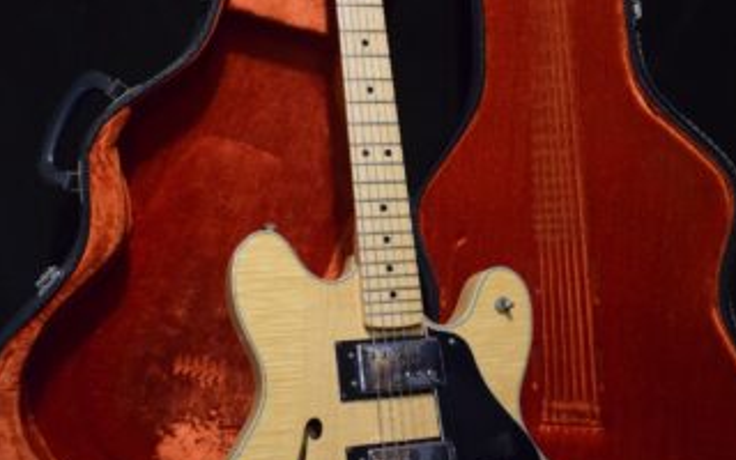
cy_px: 242
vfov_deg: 25.3
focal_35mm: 51
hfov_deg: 39.6
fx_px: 1023
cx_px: 370
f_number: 3.8
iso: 3200
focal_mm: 22
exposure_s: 1/60
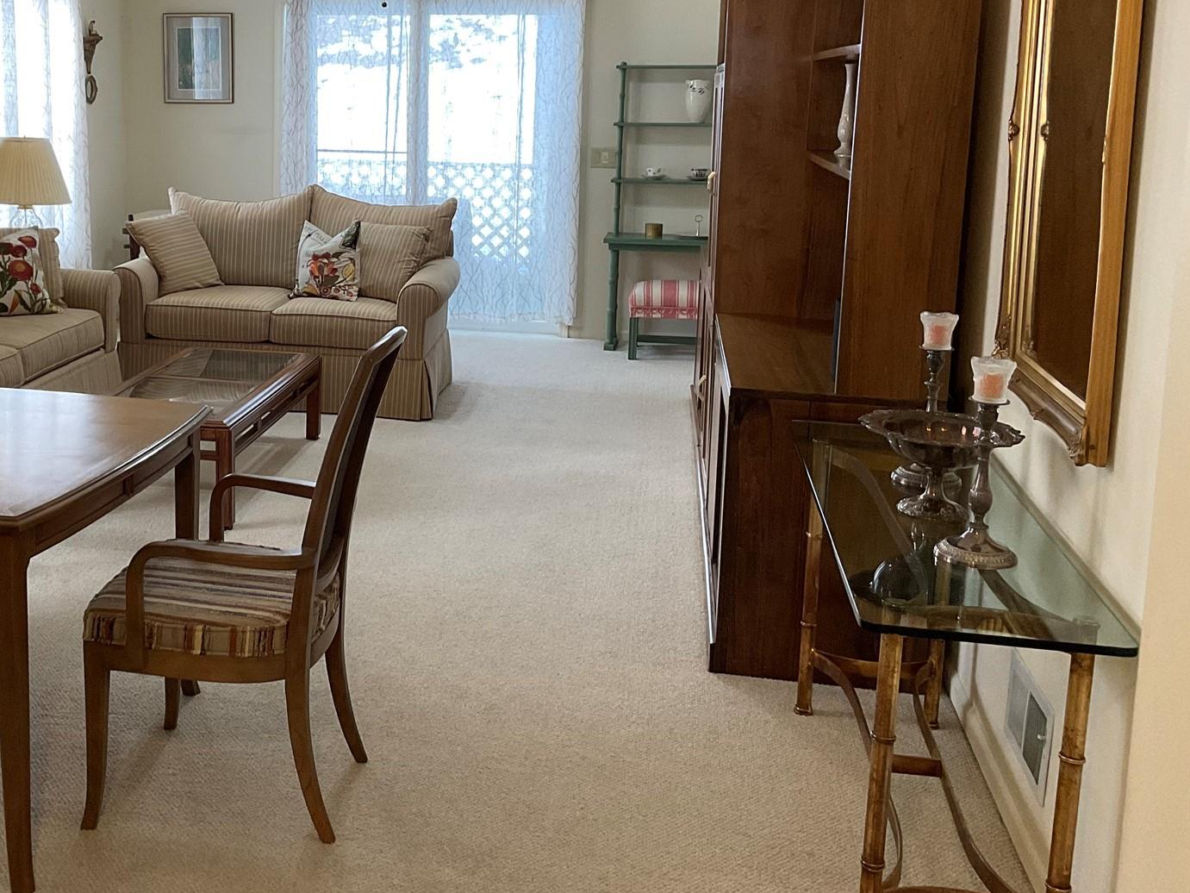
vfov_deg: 33.3
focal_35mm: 43
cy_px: 303
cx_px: 345
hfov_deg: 42.9
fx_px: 1478
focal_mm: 3
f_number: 1.8
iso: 100
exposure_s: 1/60
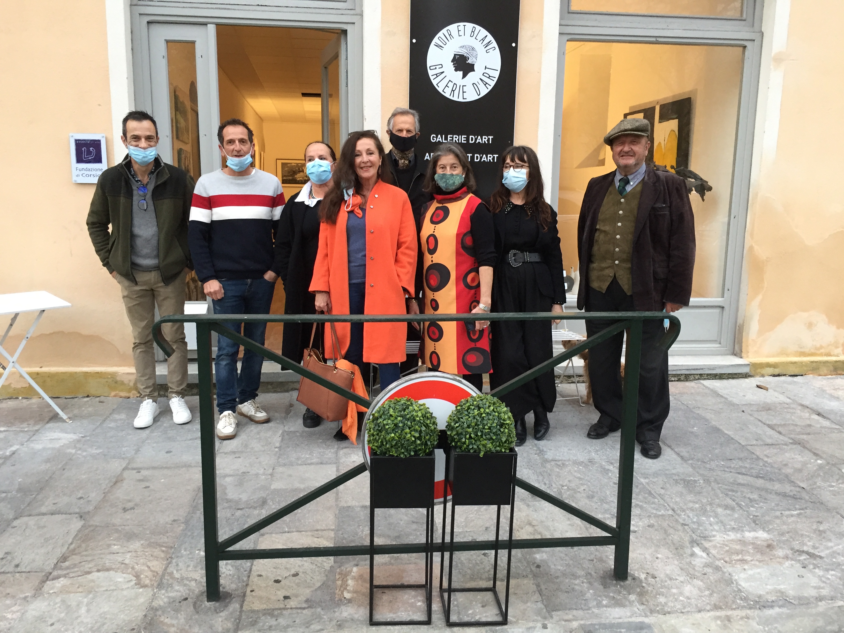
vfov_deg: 48.2
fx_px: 707
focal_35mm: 29
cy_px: 316
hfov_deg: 61.7
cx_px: 422
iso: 80
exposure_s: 1/33
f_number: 2.2
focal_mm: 4.15
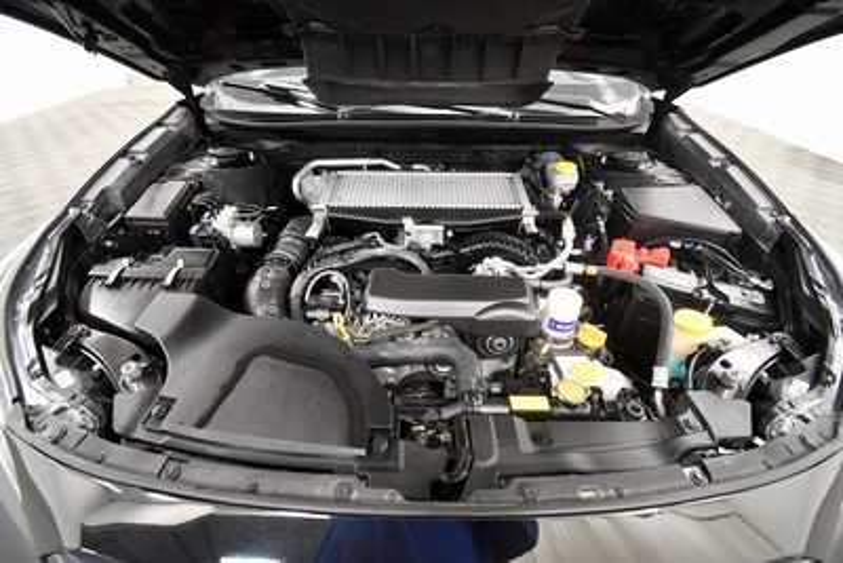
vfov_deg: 77.4
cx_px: 422
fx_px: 351
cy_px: 282
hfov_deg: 100.4
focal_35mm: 15
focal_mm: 10
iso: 3200
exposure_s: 1/100
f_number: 4.5
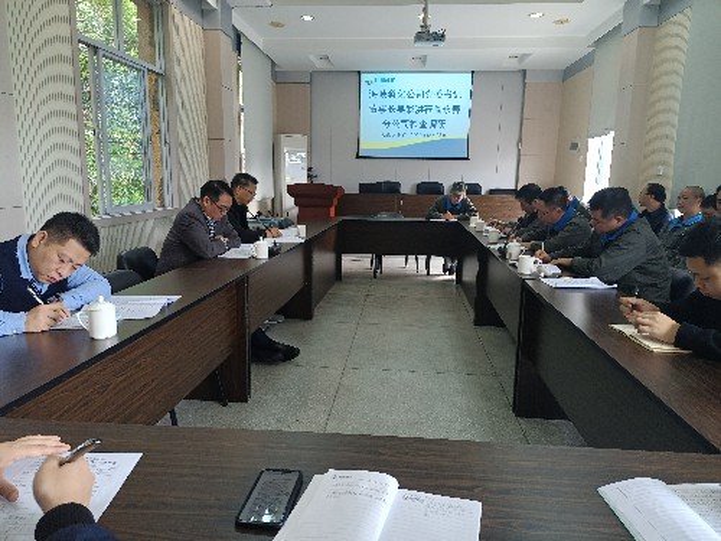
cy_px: 270
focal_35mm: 26
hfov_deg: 67.3
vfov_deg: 53.1
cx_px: 360
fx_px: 542
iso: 172
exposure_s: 1/33.3
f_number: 1.8
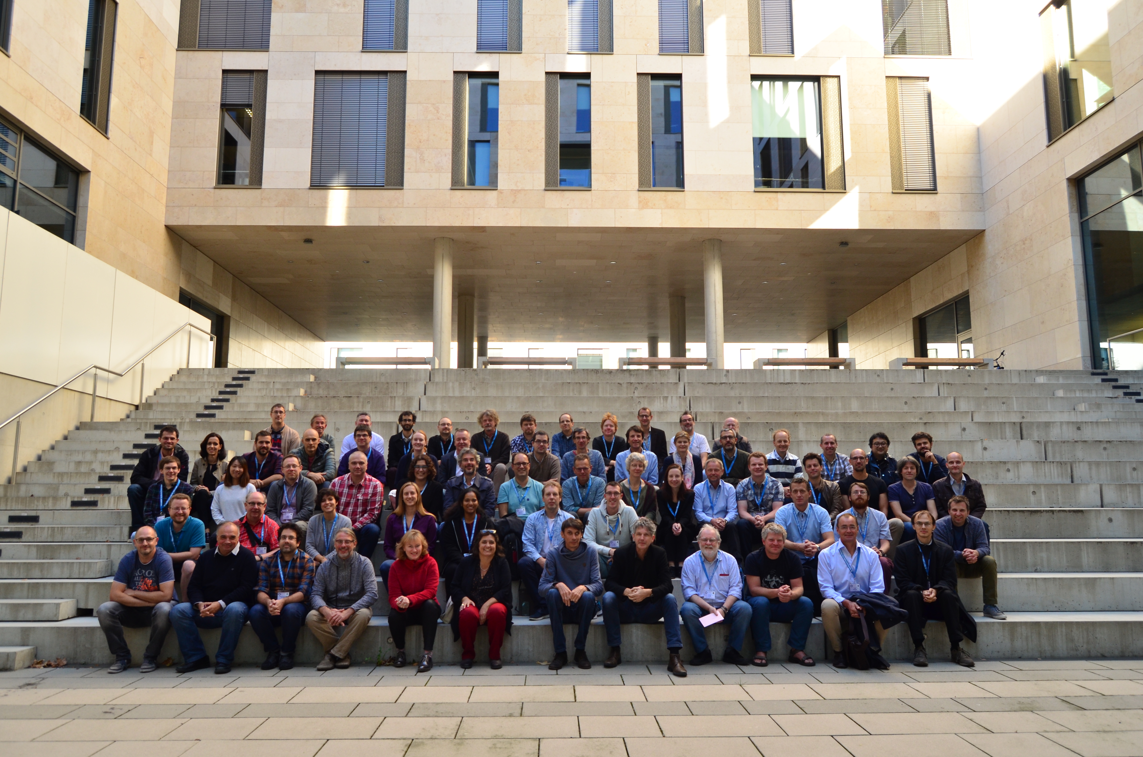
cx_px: 572
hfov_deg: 67.5
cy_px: 378
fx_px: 855
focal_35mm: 27
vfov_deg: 47.7
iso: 320
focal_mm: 18
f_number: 5.6
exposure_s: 1/125
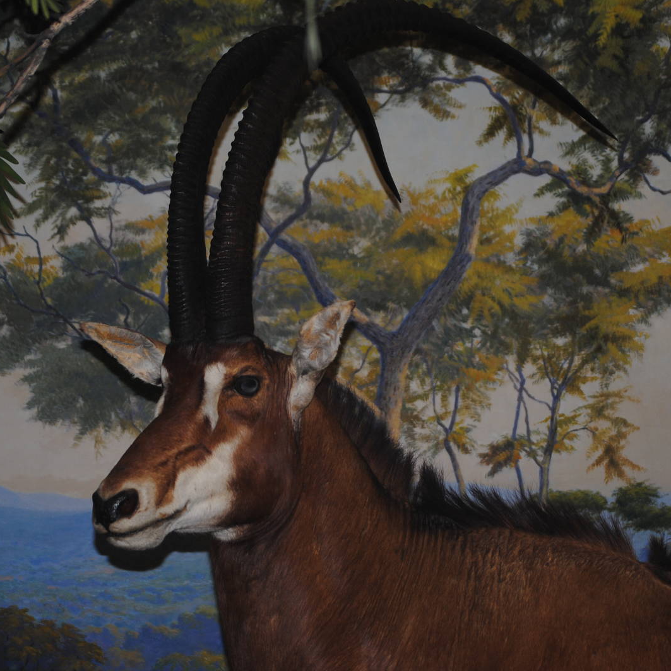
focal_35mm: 106
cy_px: 337
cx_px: 377
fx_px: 2317
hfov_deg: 16.5
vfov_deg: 16.5
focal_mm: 55
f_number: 4
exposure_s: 1/60
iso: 200
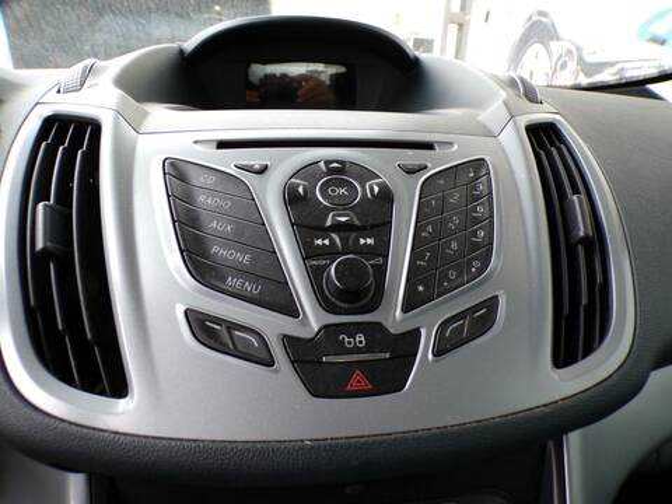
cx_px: 336
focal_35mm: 24
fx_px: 466
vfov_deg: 56.8
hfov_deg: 71.6
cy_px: 252
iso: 191
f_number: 3
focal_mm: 4.3
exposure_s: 1/34
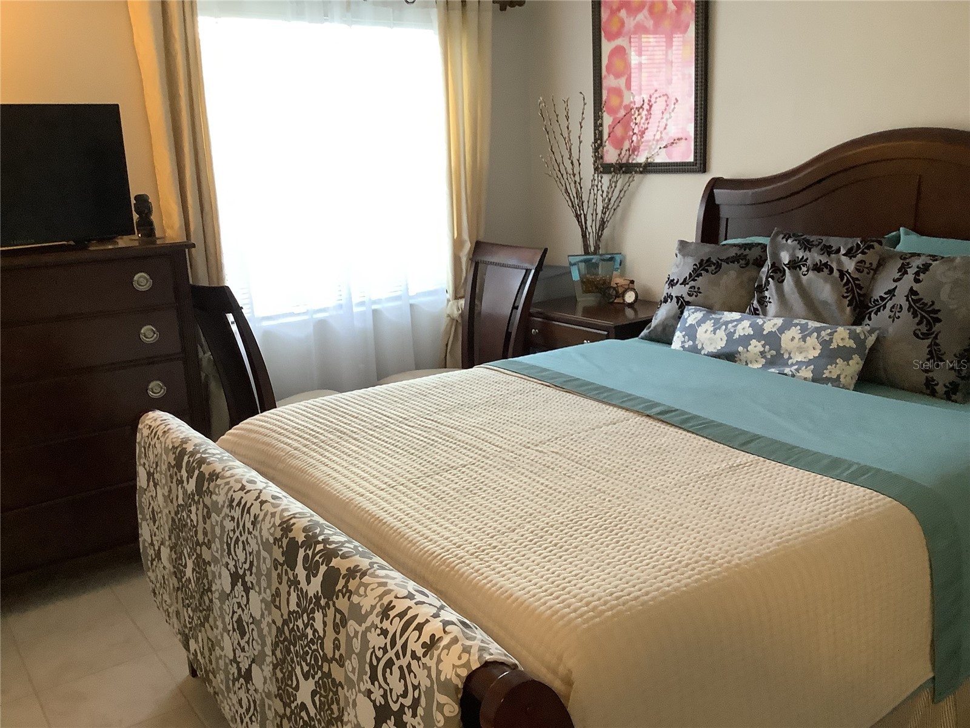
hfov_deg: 58.4
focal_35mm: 31
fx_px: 869
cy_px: 364
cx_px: 485
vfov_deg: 45.4
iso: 160
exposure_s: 1/60
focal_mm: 3.3
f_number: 2.4
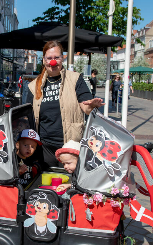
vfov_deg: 31.5
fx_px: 432
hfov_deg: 19.9
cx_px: 32
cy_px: 152
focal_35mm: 65
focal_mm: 27
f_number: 5.6
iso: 100
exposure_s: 1/640
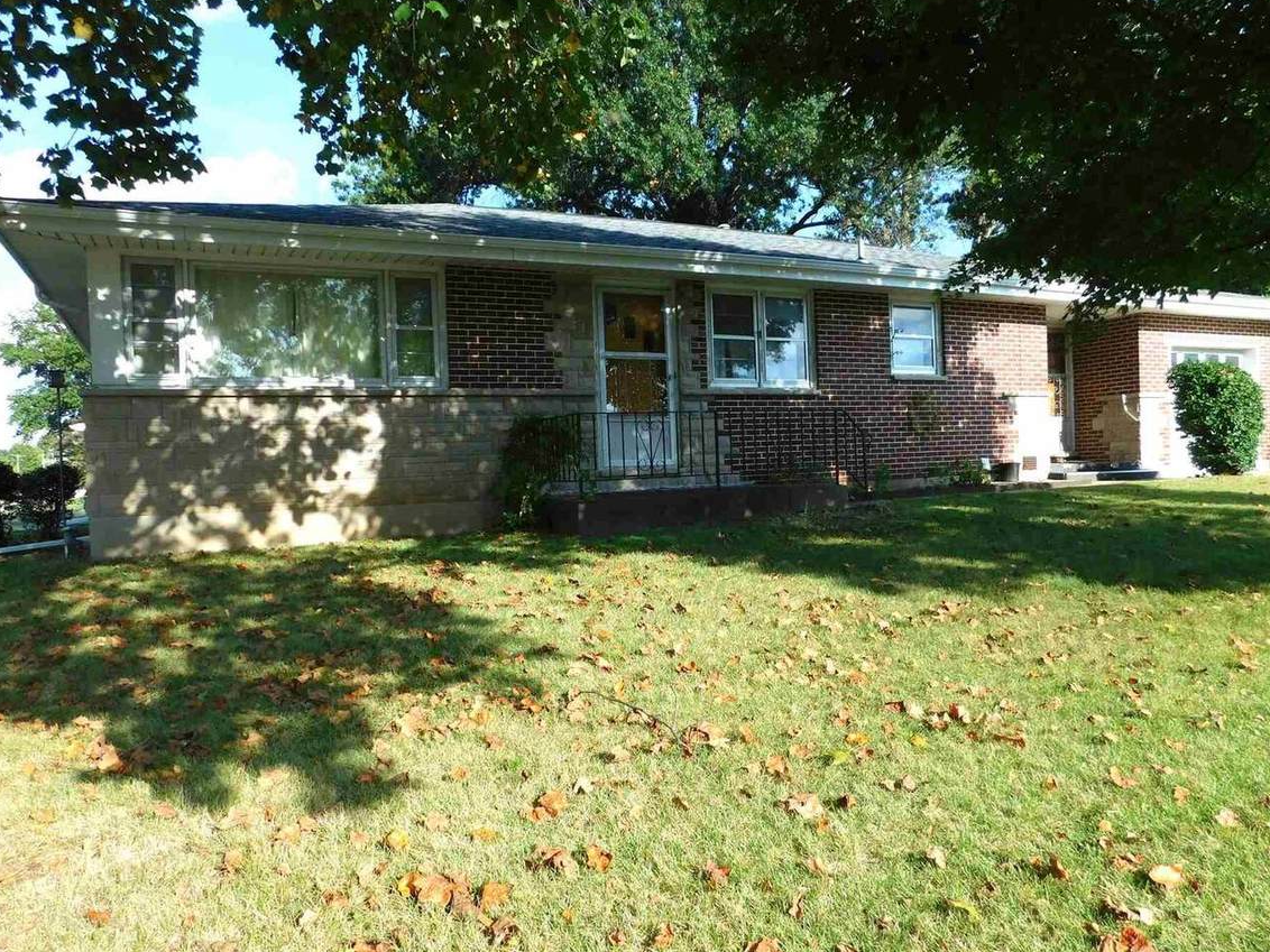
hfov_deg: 67.3
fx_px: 954
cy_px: 505
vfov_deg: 53.0
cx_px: 660
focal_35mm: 26
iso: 125
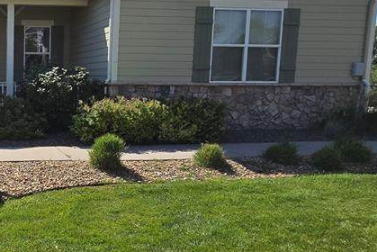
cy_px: 113
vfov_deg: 40.0
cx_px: -23
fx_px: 346
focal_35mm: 33
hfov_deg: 45.3
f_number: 2.2
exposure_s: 1/2296
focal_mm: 2.2
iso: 50
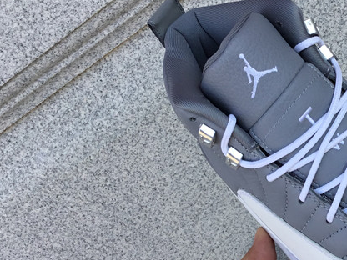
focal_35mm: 67
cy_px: 175
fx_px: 672
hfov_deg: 27.8
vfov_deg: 21.8
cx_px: 317
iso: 25
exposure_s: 1/215
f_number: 2.4
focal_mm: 3.3
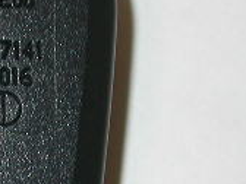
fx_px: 1869
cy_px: 155
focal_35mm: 263
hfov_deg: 7.4
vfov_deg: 5.6
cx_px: -119
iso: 100
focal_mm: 14.4
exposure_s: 1/60.3
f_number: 3.3
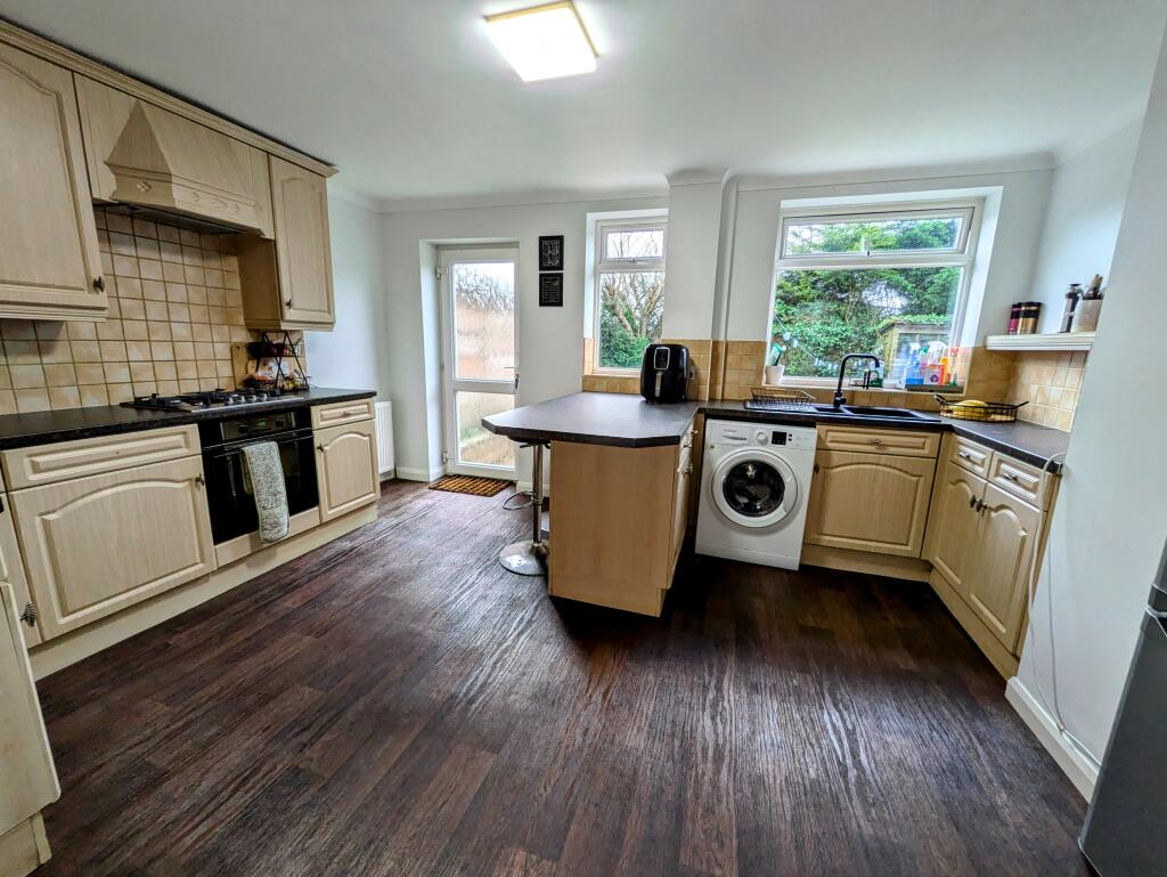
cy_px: 438
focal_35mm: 14
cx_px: 584
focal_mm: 1.83
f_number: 2.2
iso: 93
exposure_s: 1/100
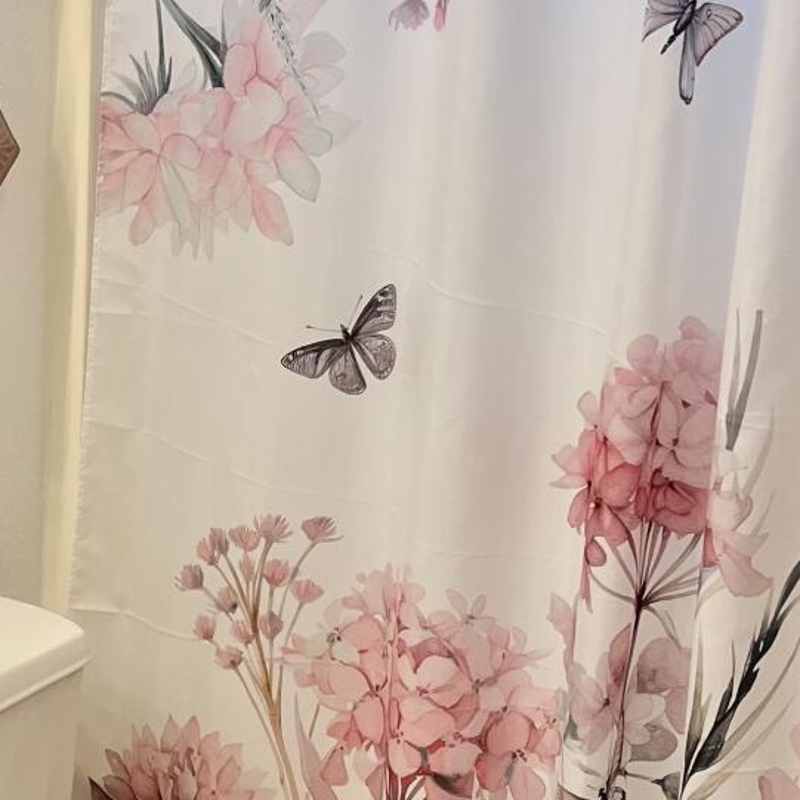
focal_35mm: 85
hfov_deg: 20.2
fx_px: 2222
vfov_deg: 20.4
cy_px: 350
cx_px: 188
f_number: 1.5
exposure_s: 1/120
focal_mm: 5.7
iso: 100
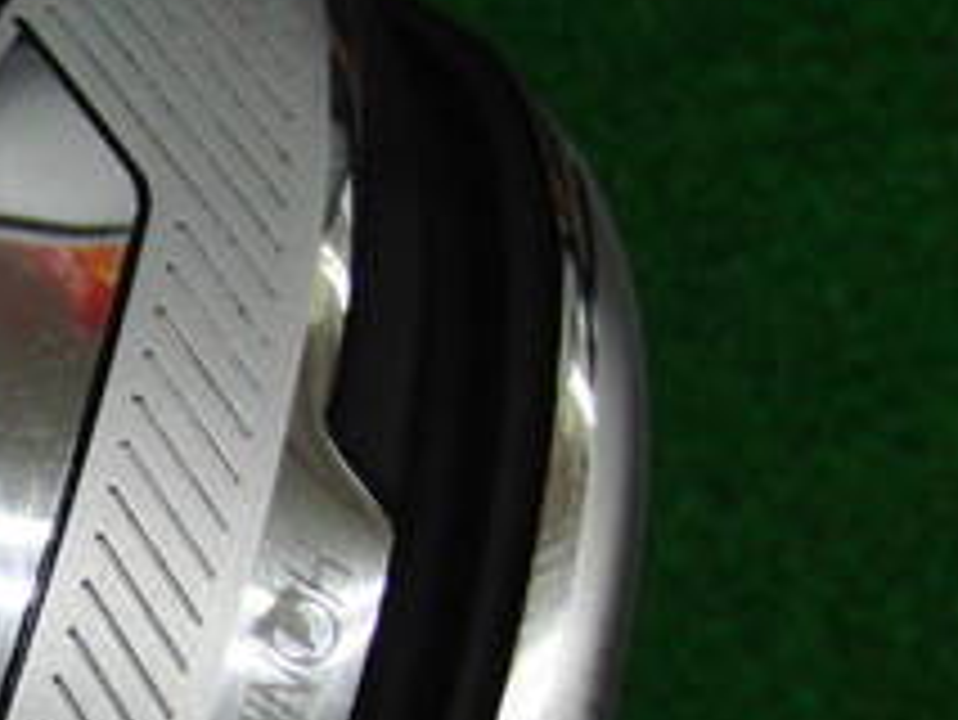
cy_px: 684
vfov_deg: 13.2
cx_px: -193
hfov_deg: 16.9
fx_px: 3074
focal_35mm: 111
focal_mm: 6.42
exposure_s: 1/80
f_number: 3.6
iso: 160
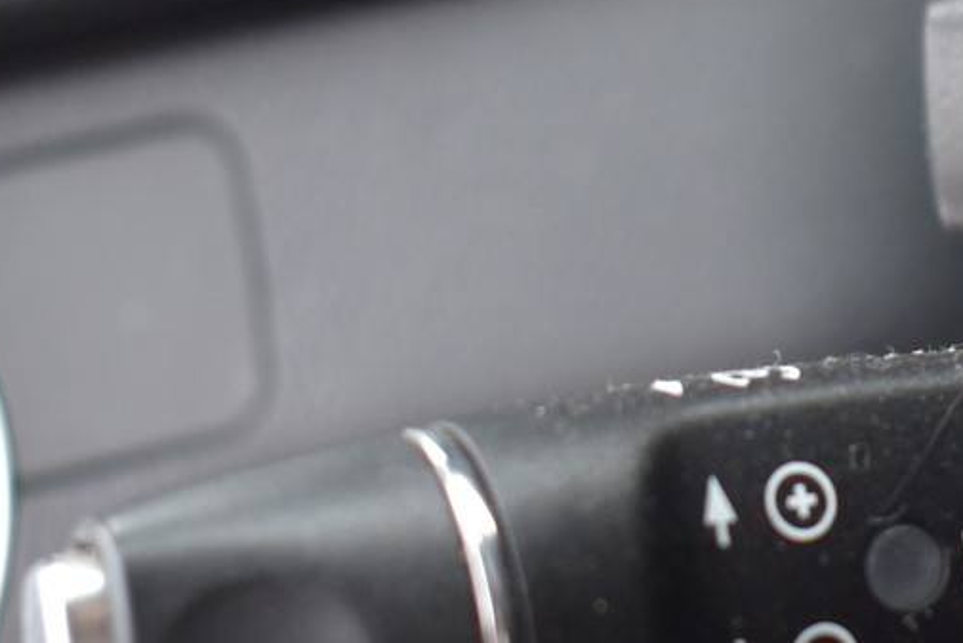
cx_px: 852
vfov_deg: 11.0
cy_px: 330
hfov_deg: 16.2
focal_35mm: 125
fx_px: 3345
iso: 720
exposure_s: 1/60
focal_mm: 26
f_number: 4
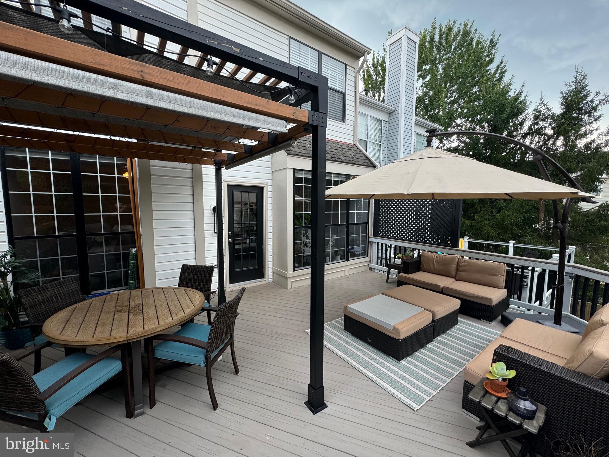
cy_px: 228
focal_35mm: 14
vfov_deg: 85.7
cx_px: 304
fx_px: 246
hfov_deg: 102.1
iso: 40
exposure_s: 1/135
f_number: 2.2
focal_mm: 2.22
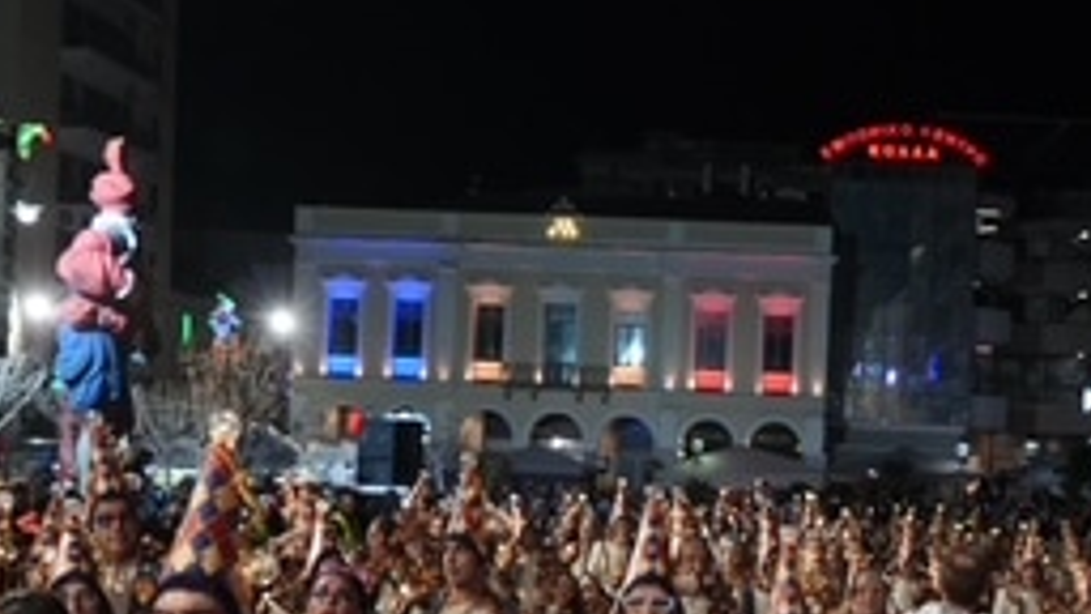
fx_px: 1823
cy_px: 460
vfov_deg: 19.0
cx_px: 737
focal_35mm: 63
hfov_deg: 33.0
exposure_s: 1/250
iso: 2000
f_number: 4
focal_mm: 24
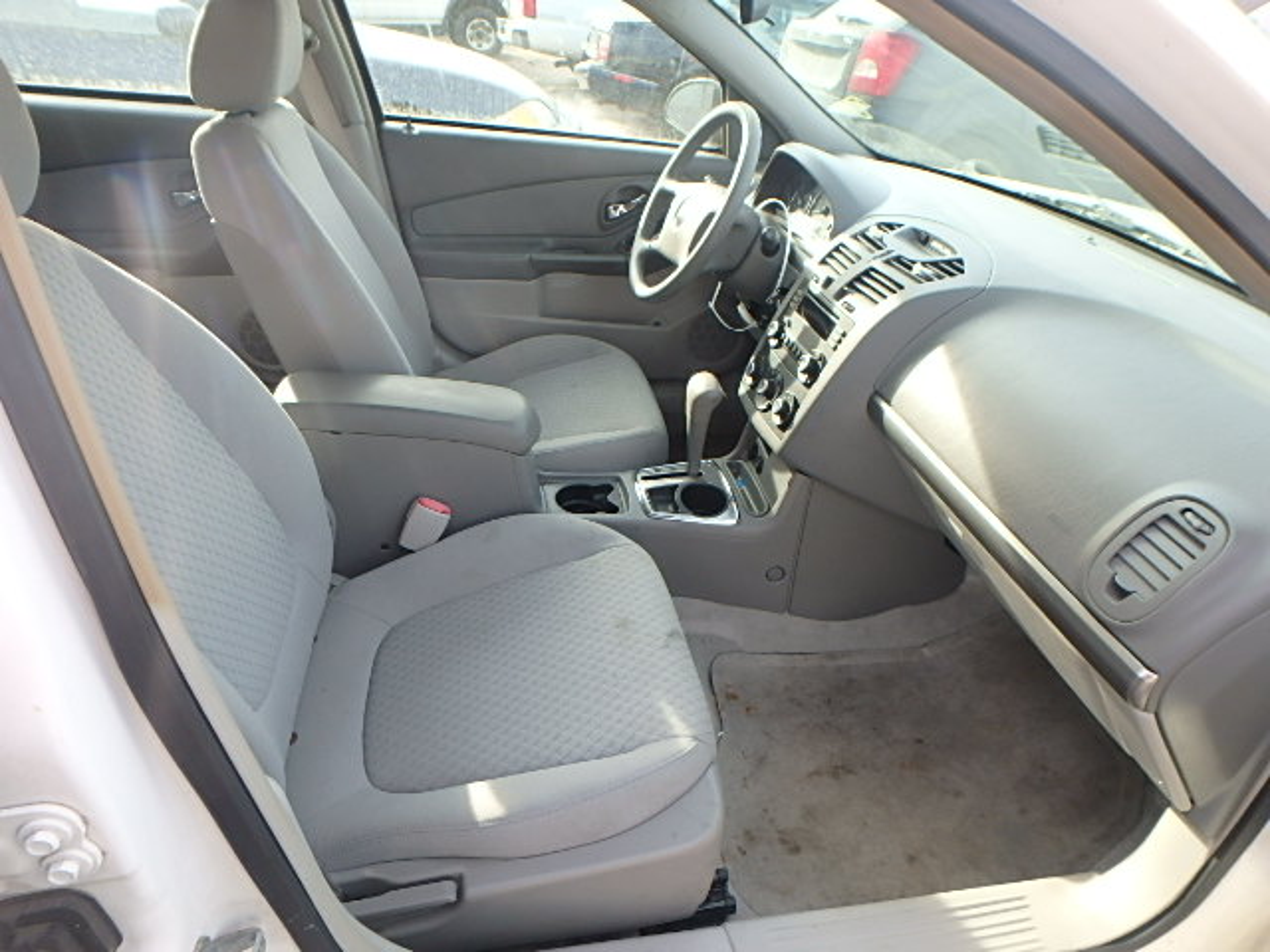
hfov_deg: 79.0
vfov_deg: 63.4
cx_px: 635
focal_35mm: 21
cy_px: 476
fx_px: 770
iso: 125
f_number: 3.5
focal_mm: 3.7
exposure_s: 1/80
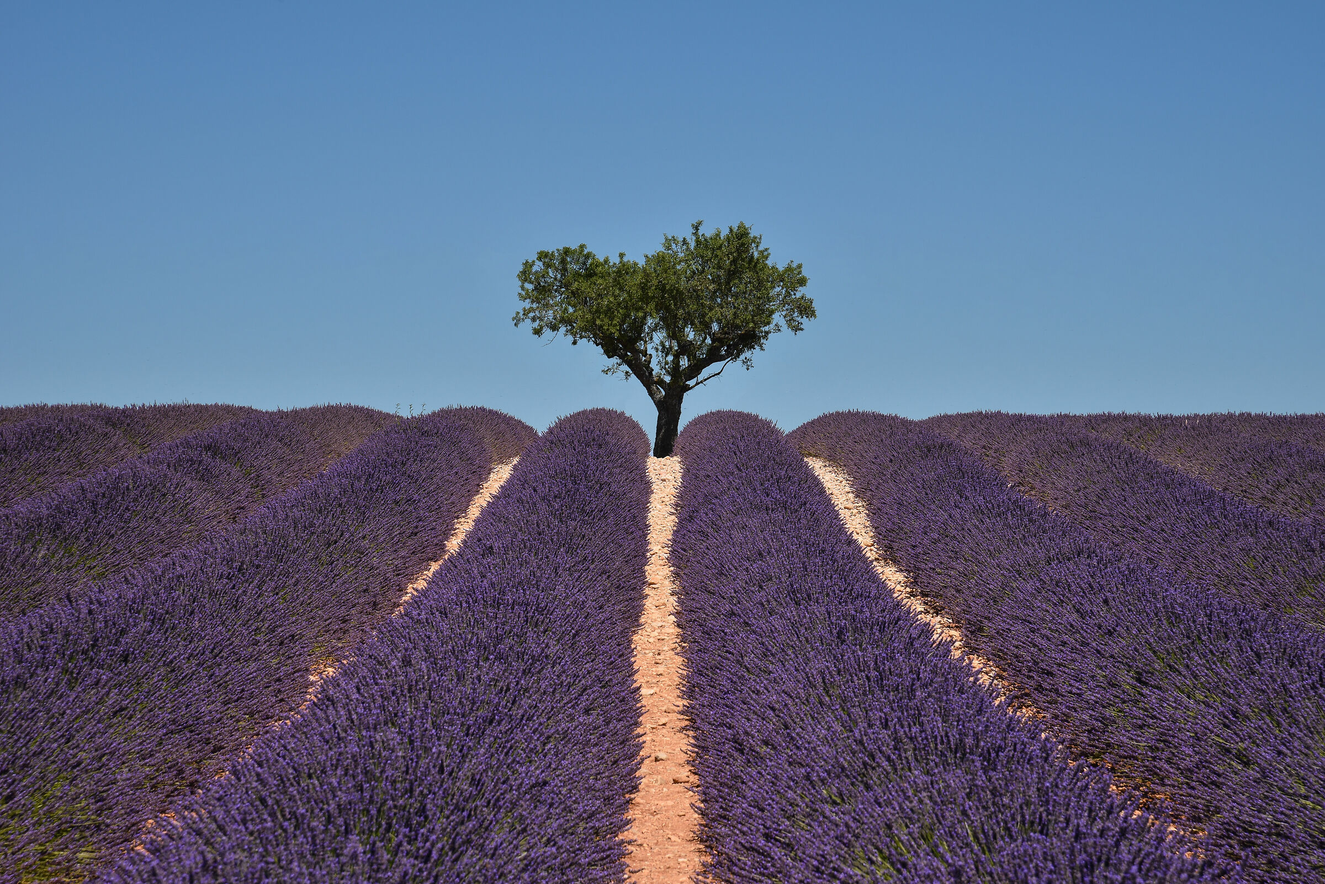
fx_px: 4418
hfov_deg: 17.1
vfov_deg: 11.4
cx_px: 662
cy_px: 442
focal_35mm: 120
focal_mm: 120
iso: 100
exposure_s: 1/160
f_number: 13
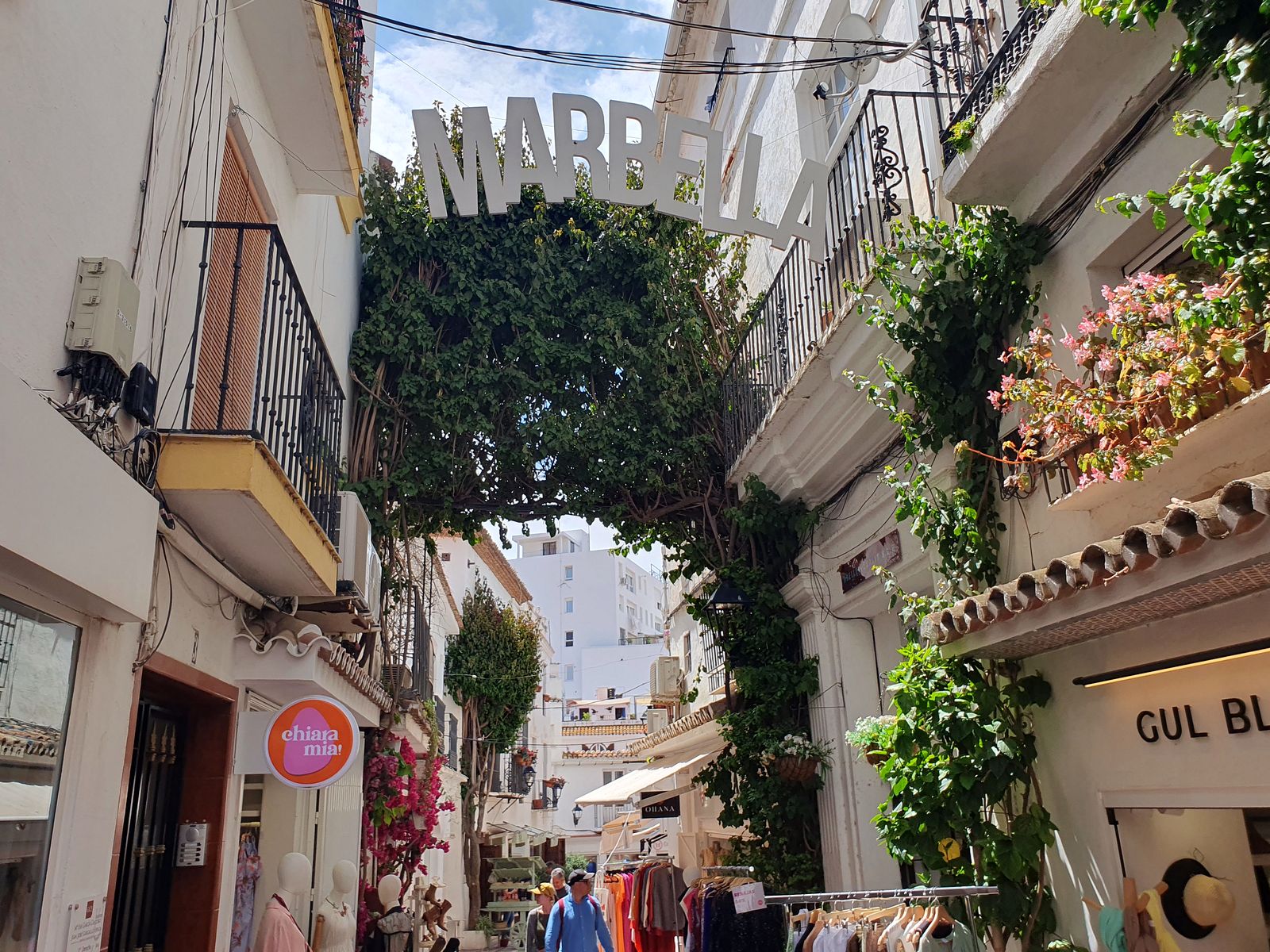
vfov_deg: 53.1
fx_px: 954
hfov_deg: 67.3
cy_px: 476
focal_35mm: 26
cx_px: 635
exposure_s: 1/964
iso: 50
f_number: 2.4
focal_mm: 4.32
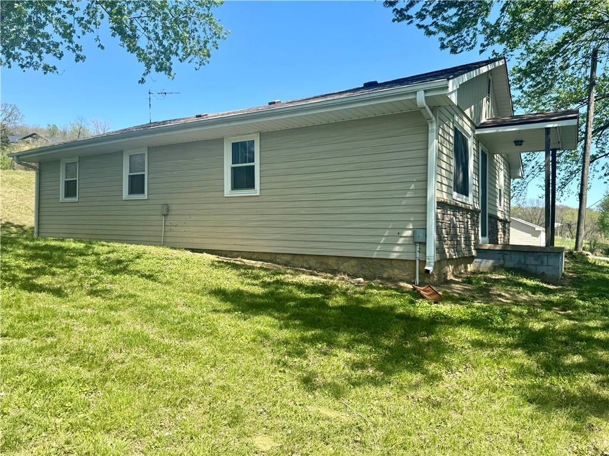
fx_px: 422
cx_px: 304
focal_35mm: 24
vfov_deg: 56.8
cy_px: 228
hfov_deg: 71.6
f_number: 1.78
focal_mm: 6.76
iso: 80
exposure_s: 1/2174
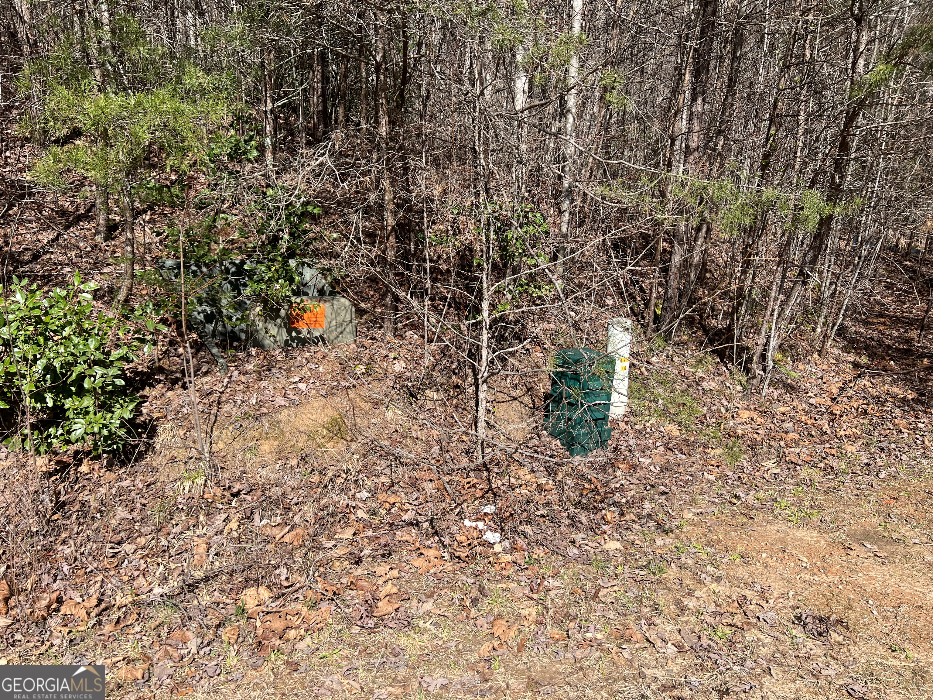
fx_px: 701
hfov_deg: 67.3
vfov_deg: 53.1
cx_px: 466
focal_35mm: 26
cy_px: 350
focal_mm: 5.7
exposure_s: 1/2513
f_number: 1.5
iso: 50
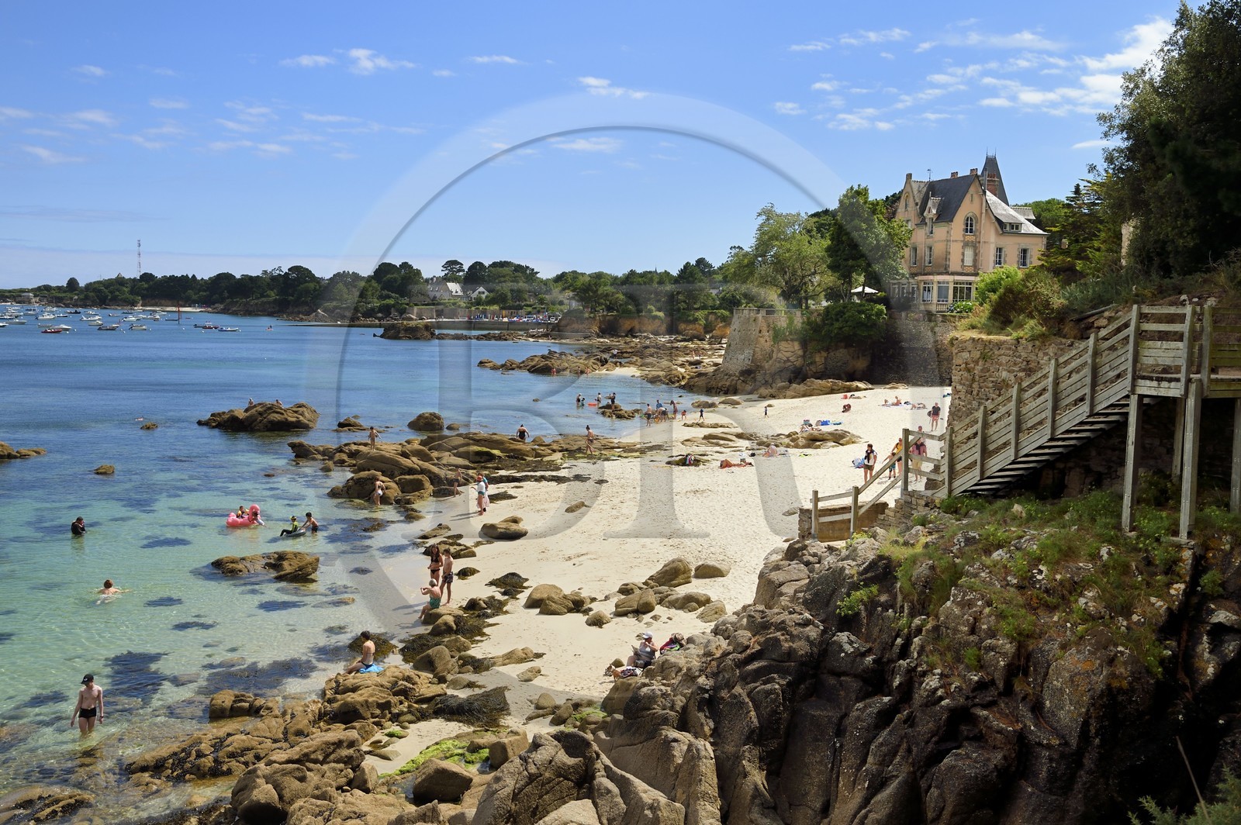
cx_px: 620
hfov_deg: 54.5
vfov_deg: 37.8
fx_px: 1206
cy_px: 412
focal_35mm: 35
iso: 200
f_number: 9
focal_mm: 35
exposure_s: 1/640
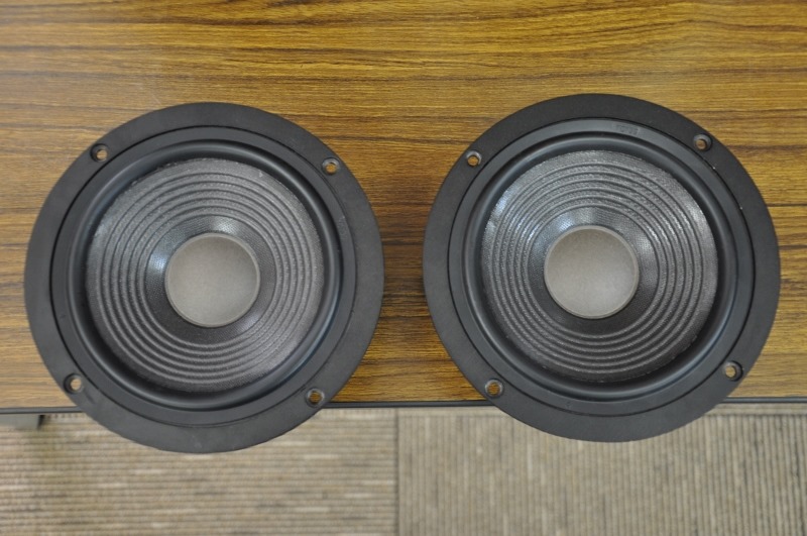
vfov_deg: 26.4
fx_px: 1142
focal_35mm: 51
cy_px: 268
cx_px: 404
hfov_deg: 38.9
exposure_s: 1/20
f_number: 4.2
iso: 500
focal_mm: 34
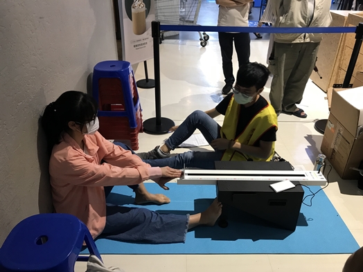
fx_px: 294
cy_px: 136
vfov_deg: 49.7
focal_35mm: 28
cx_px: 182
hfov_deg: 63.4
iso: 40
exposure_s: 1/17
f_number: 1.8
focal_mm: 3.99
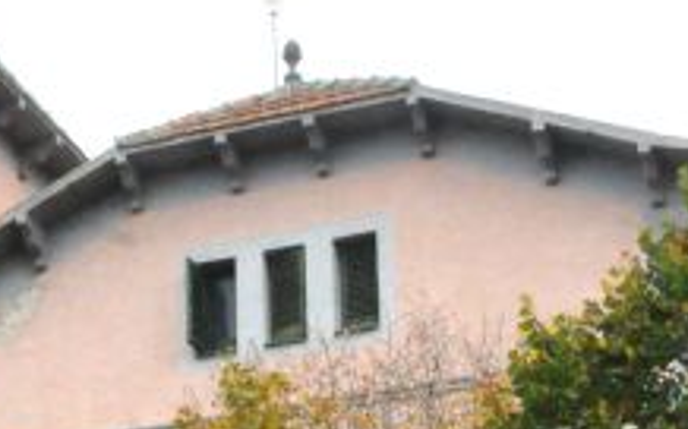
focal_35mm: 129
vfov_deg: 9.9
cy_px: 628
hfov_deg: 16.2
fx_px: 2418
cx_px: 259
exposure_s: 1/200
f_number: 22
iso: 3200
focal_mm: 18
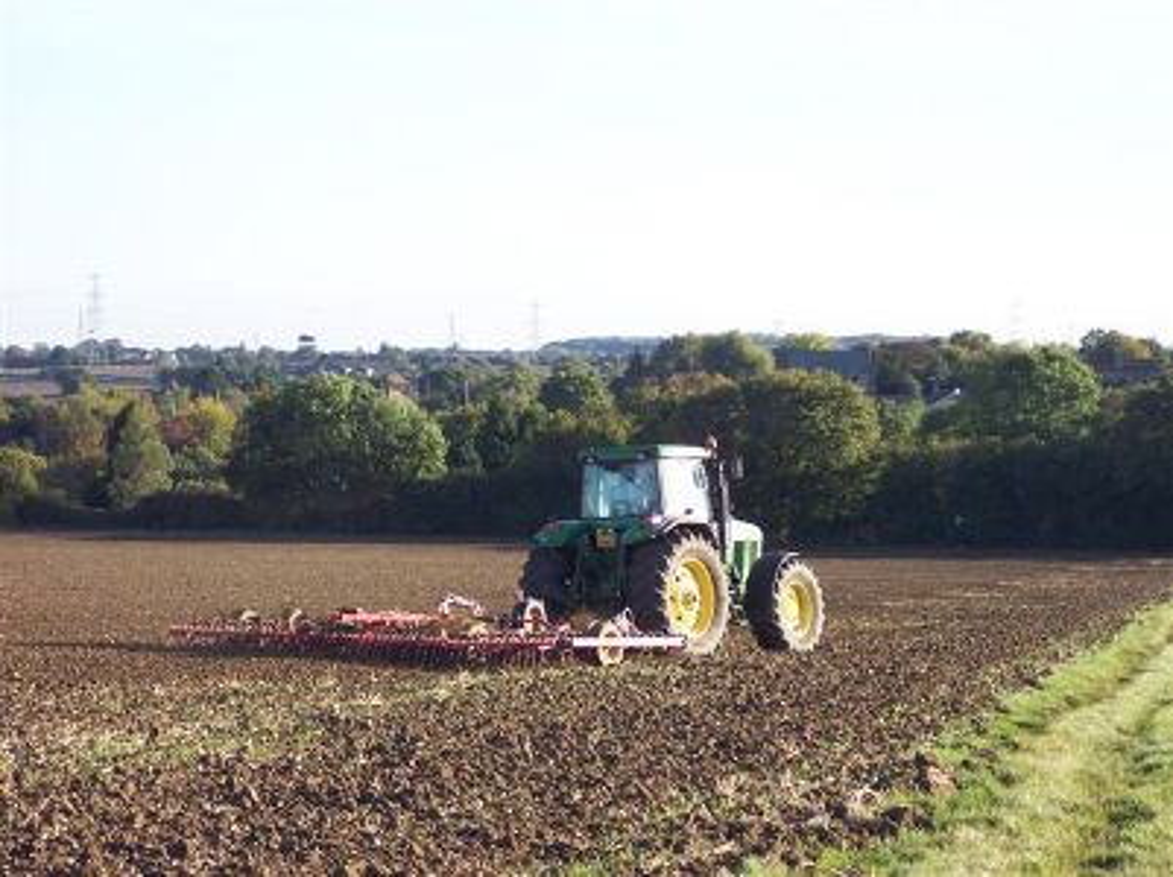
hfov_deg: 17.3
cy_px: 438
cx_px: 586
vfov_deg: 13.0
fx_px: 3860
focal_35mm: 114
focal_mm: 24
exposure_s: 1/250
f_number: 4.8
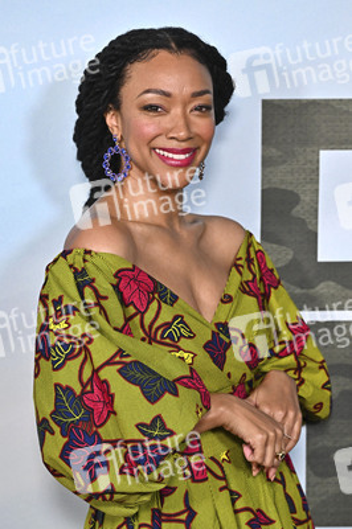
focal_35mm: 99
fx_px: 1454
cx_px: 176
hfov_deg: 13.8
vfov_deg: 20.6
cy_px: 264
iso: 2500
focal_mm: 99
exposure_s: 1/250
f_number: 4.5
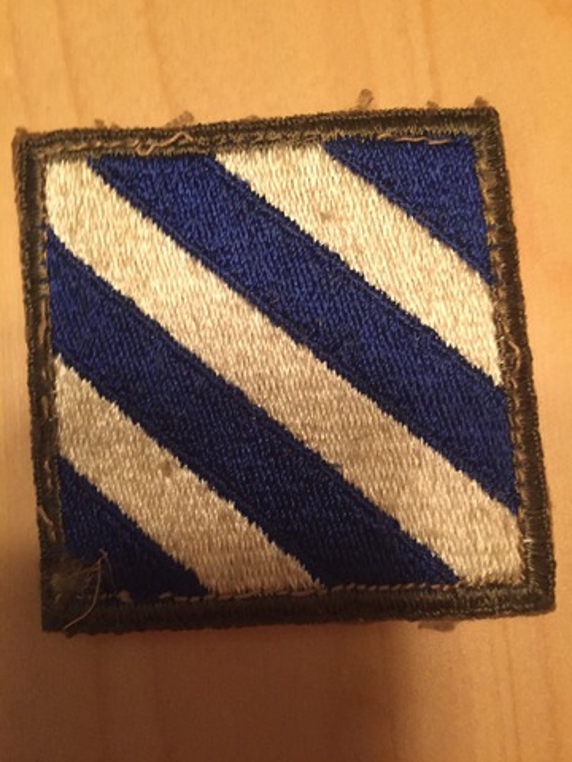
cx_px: 286
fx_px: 639
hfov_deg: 48.2
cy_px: 381
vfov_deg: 61.7
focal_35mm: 29
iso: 250
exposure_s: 1/30
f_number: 2.2
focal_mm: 4.15
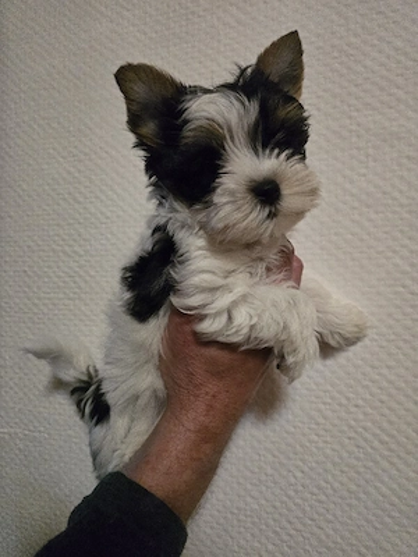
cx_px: 209
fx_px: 370
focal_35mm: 23
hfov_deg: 58.9
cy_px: 278
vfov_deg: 73.9
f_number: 1.7
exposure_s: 1/101
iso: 2500
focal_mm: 6.3
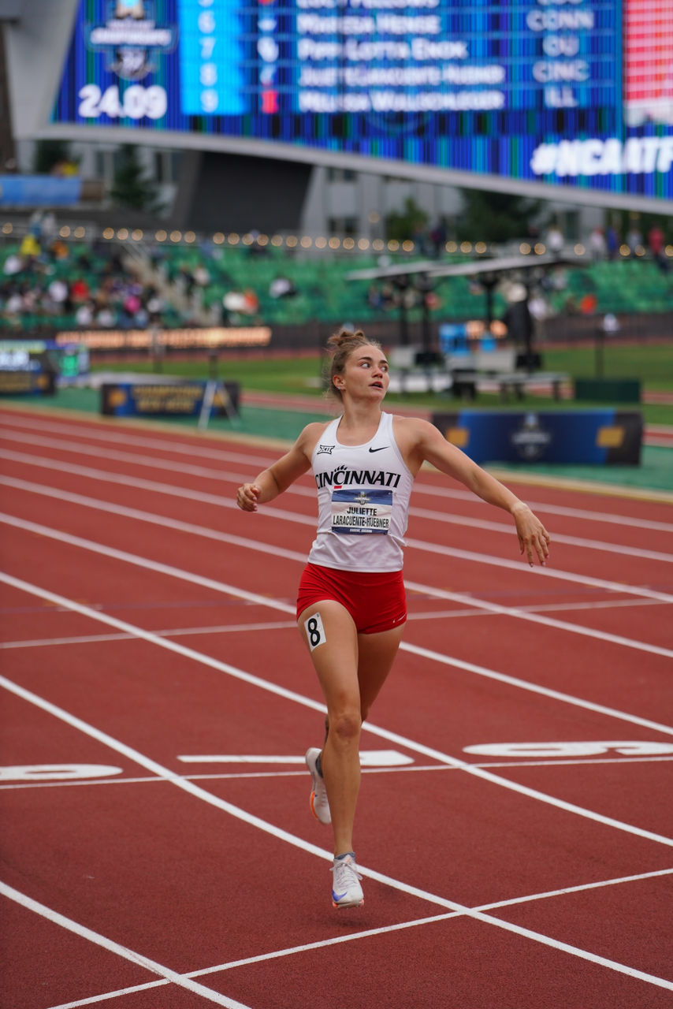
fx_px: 4540
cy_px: 504
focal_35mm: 162
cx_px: 336
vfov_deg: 12.7
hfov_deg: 8.5
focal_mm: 162
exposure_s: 1/1600
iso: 500
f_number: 4
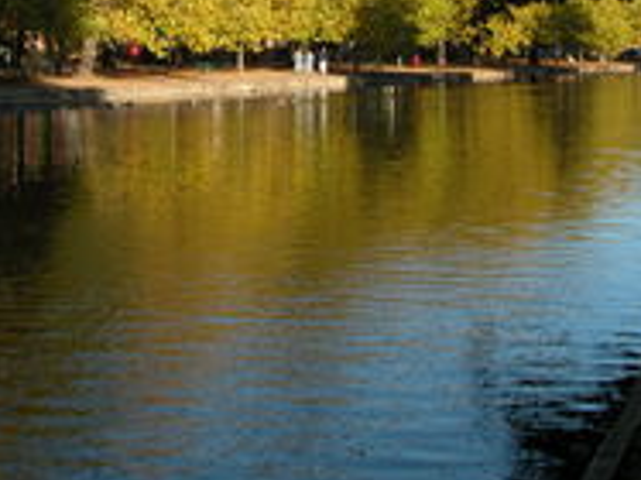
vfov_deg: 19.0
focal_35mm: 75
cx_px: 209
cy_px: -7
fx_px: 1388
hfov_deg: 25.9
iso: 100
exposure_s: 1/213
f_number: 5.6
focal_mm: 8.9
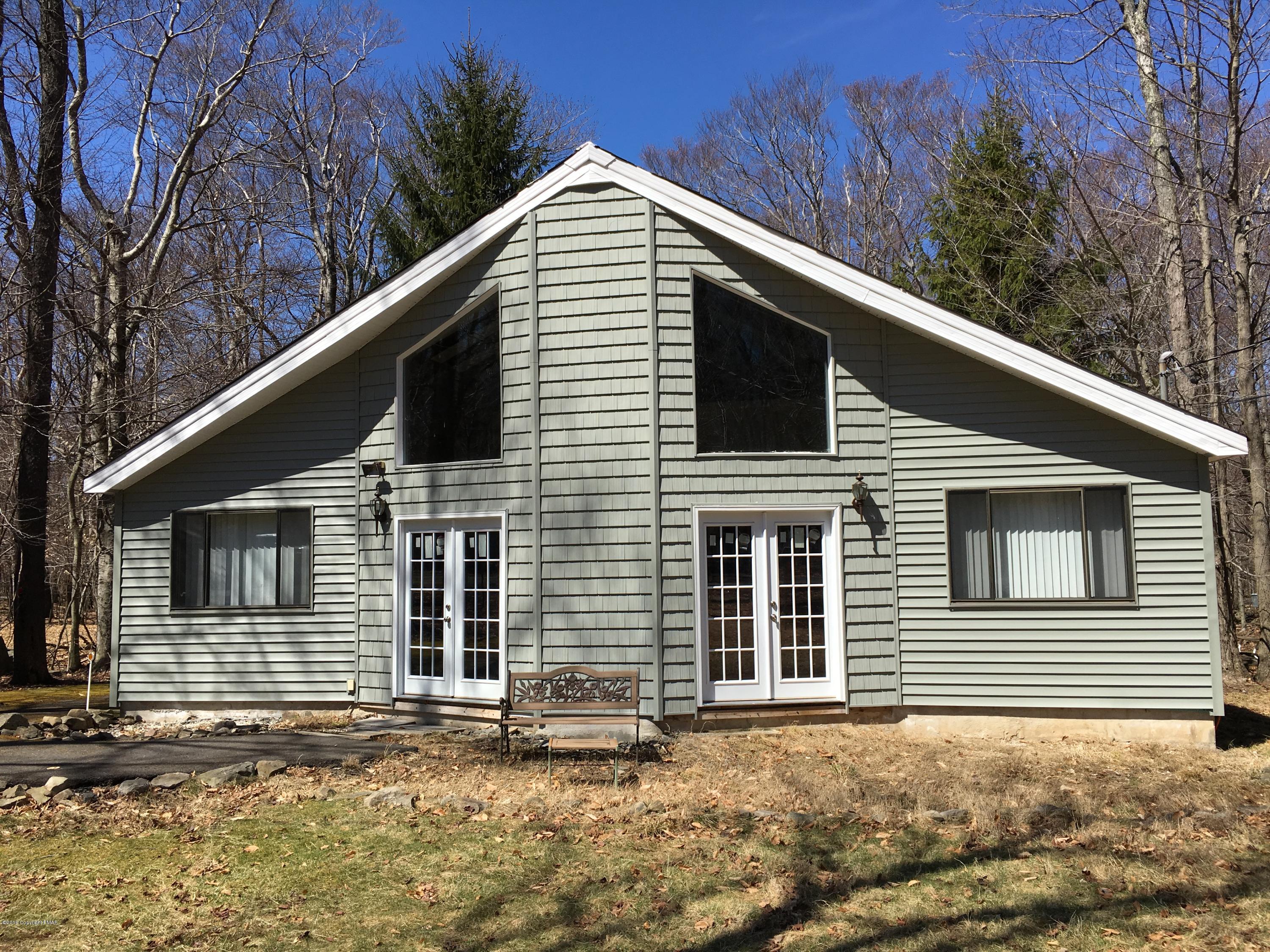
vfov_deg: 48.2
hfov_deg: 61.7
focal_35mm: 29
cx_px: 635
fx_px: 1064
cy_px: 476
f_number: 2.2
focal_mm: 4.15
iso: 25
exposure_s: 1/1570
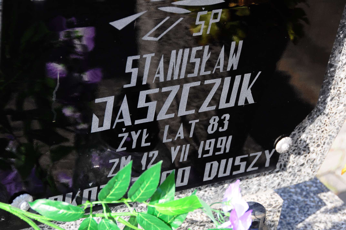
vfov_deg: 13.0
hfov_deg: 19.5
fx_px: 1008
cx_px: 173
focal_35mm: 105
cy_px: 115
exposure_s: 1/160
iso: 200
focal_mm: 70
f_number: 7.1
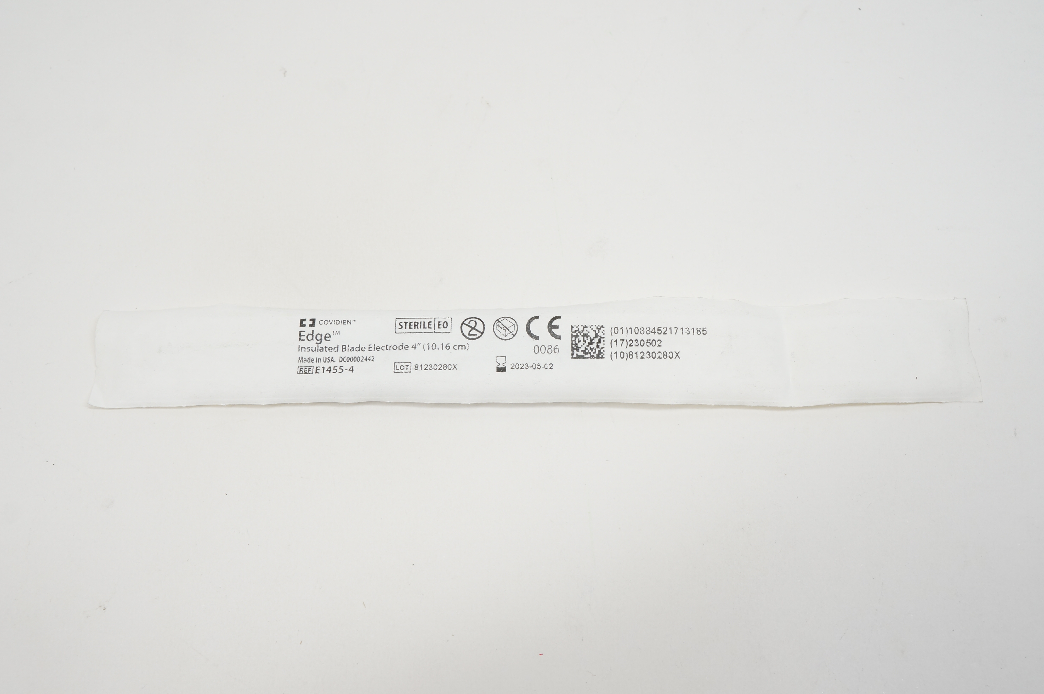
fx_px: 1173
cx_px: 522
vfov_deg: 32.9
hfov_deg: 48.0
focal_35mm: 40
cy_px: 347
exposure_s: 1/50
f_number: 8
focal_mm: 27
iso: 400
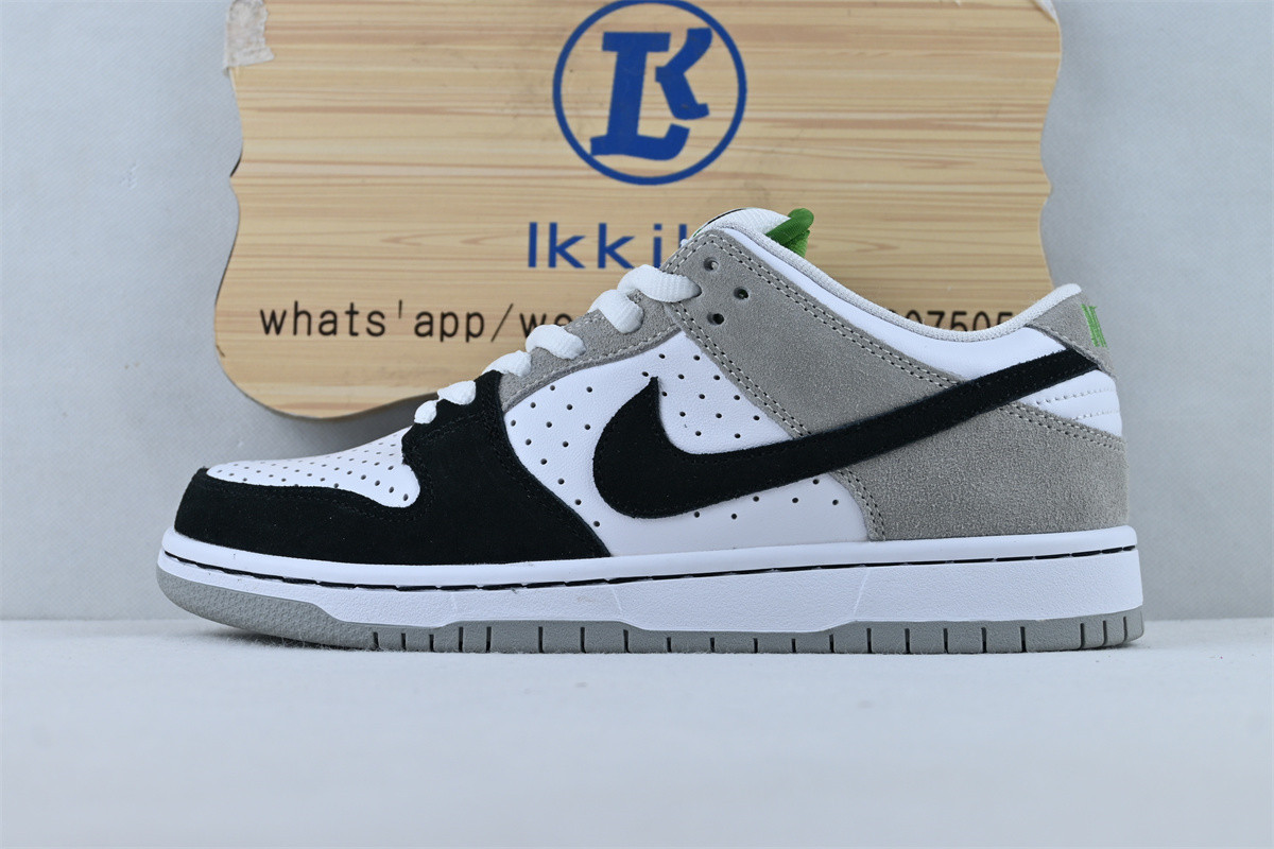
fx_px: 1752
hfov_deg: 40.0
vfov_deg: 27.3
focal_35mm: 50
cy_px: 424
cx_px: 637
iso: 100
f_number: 5
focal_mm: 33
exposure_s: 1/80
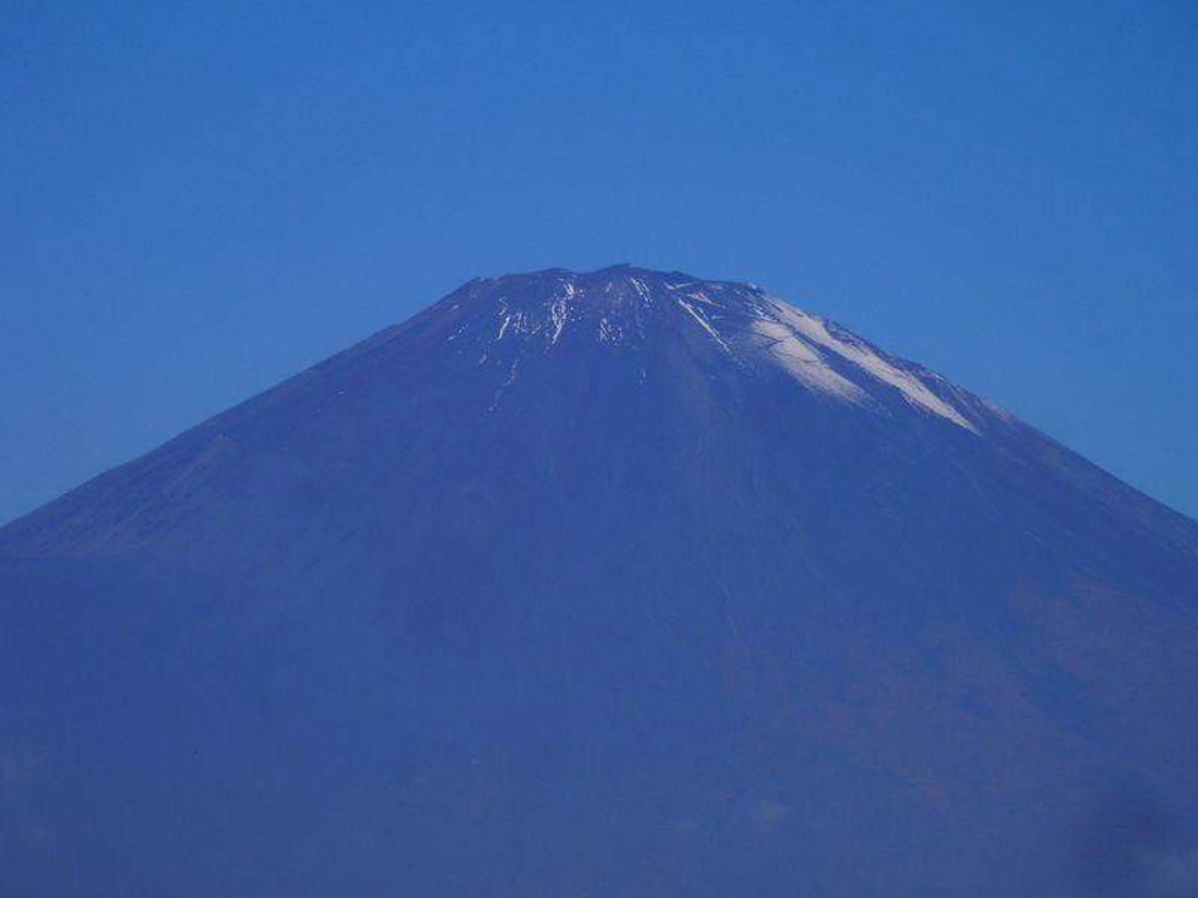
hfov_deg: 8.0
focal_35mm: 248
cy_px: 449
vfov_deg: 6.0
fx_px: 8583
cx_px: 599
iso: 80
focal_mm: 44.4
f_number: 6.2
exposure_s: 1/800
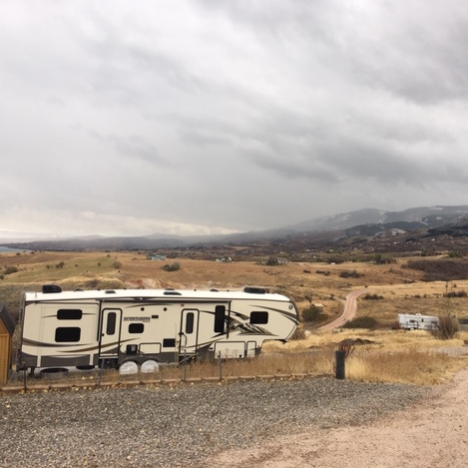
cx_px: 285
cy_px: 232
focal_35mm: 35
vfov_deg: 47.2
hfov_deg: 46.9
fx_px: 535
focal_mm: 4.15
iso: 25
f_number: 2.2
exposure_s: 1/125
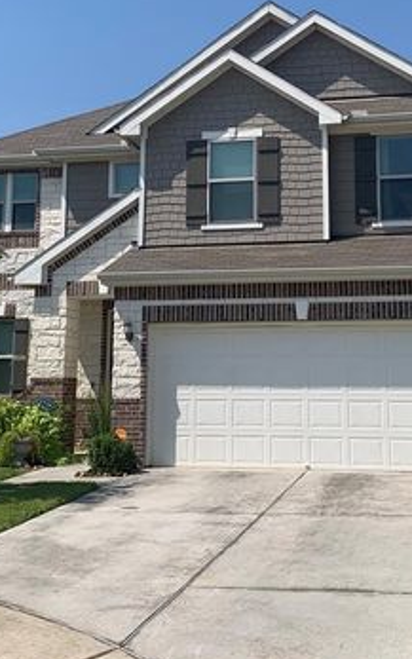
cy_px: 225
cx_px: 235
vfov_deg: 37.8
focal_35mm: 53
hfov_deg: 24.4
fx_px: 952
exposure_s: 1/3521
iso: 25
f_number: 1.8
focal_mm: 4.25
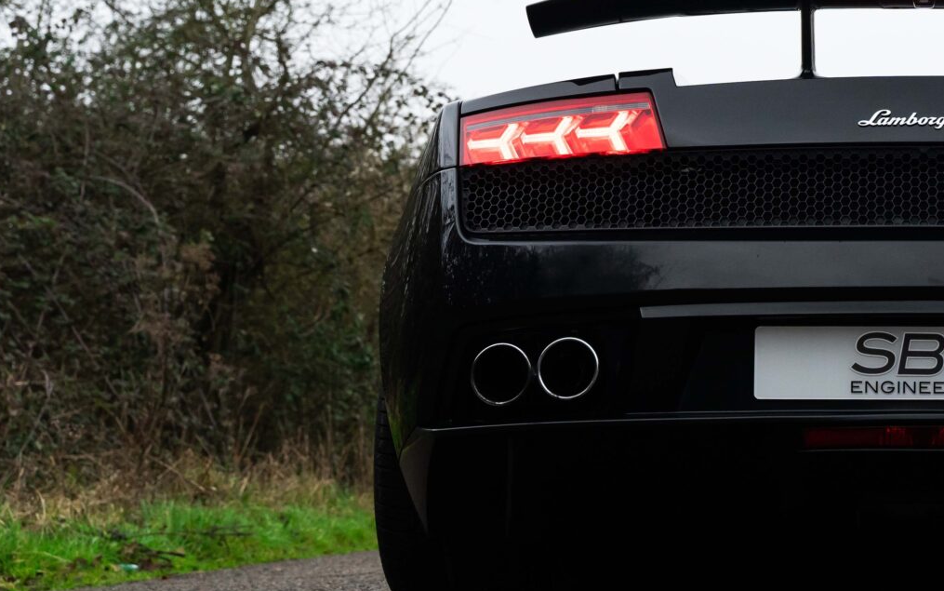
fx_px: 1920
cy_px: 151
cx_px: 913
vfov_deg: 17.4
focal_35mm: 75
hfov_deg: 26.4
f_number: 4.5
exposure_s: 1/500
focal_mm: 36.3
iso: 2000
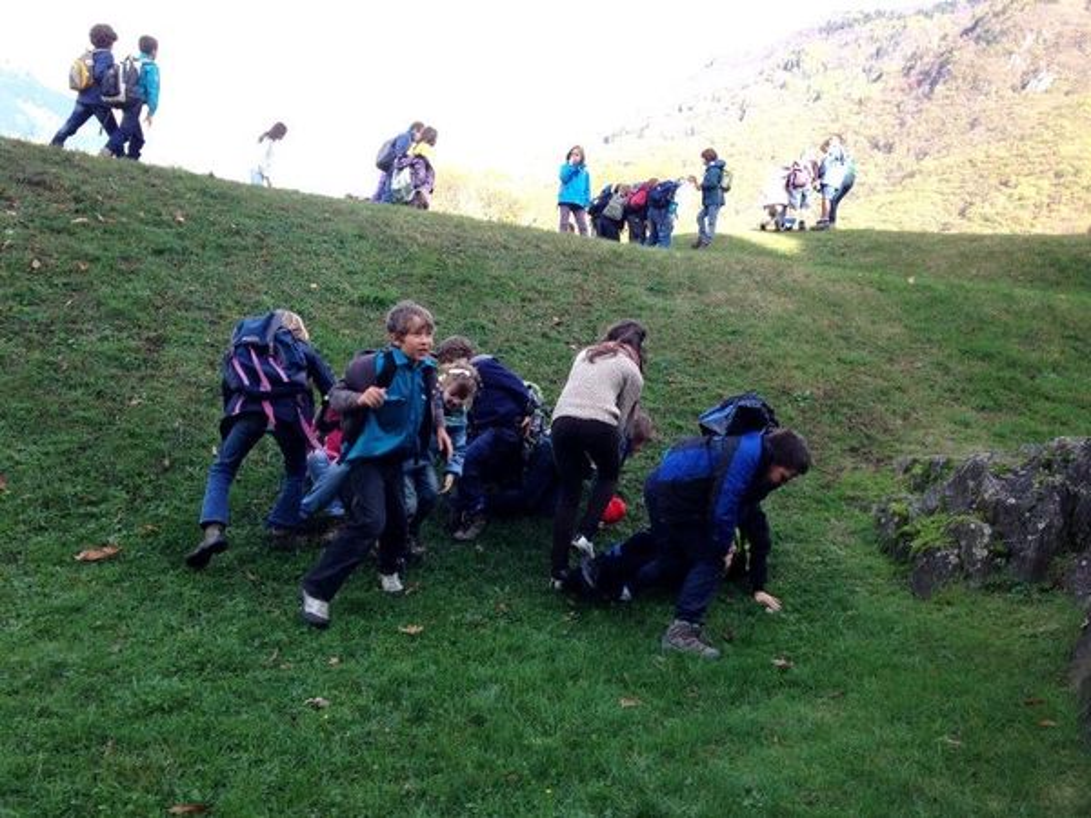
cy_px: 409
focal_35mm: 33
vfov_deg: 42.9
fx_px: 1040
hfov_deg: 55.4
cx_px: 546
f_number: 2.4
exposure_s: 1/188
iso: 50
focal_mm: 4.12
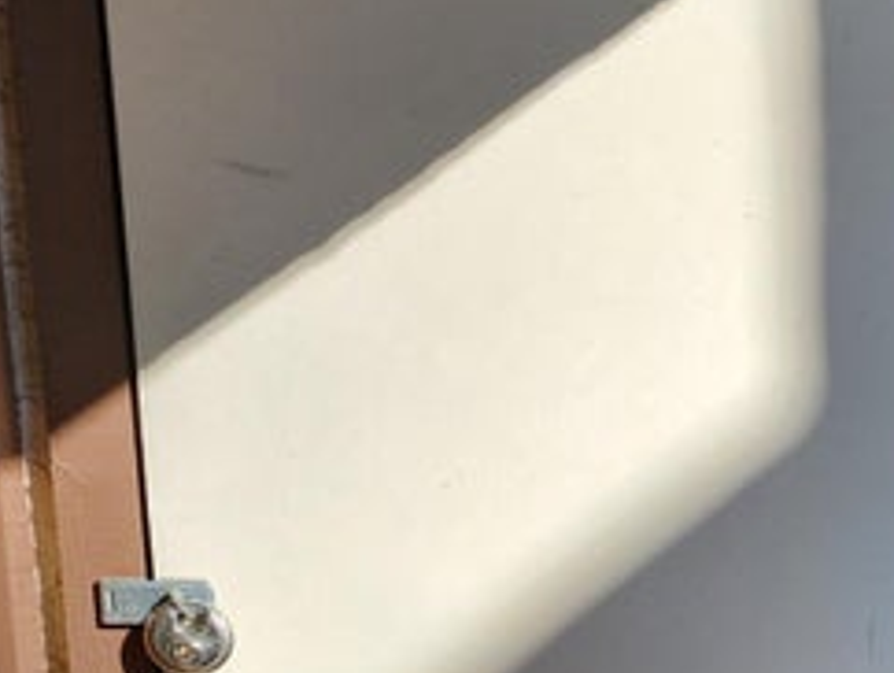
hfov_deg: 20.2
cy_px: 843
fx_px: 2094
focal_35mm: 81
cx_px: 1402
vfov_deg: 17.3
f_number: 1.8
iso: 12
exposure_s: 1/490
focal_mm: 6.4
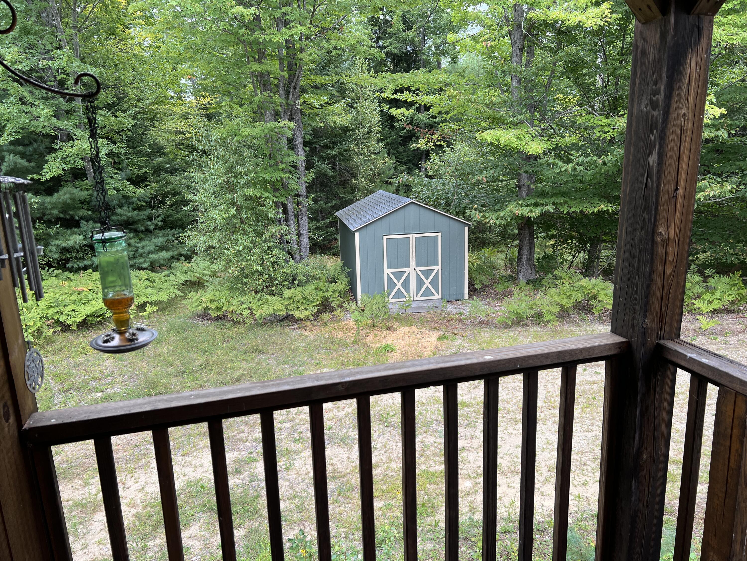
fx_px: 561
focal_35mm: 26
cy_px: 280
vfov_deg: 53.1
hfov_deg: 67.3
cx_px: 374
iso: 50
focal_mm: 5.7
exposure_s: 1/344
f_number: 1.5
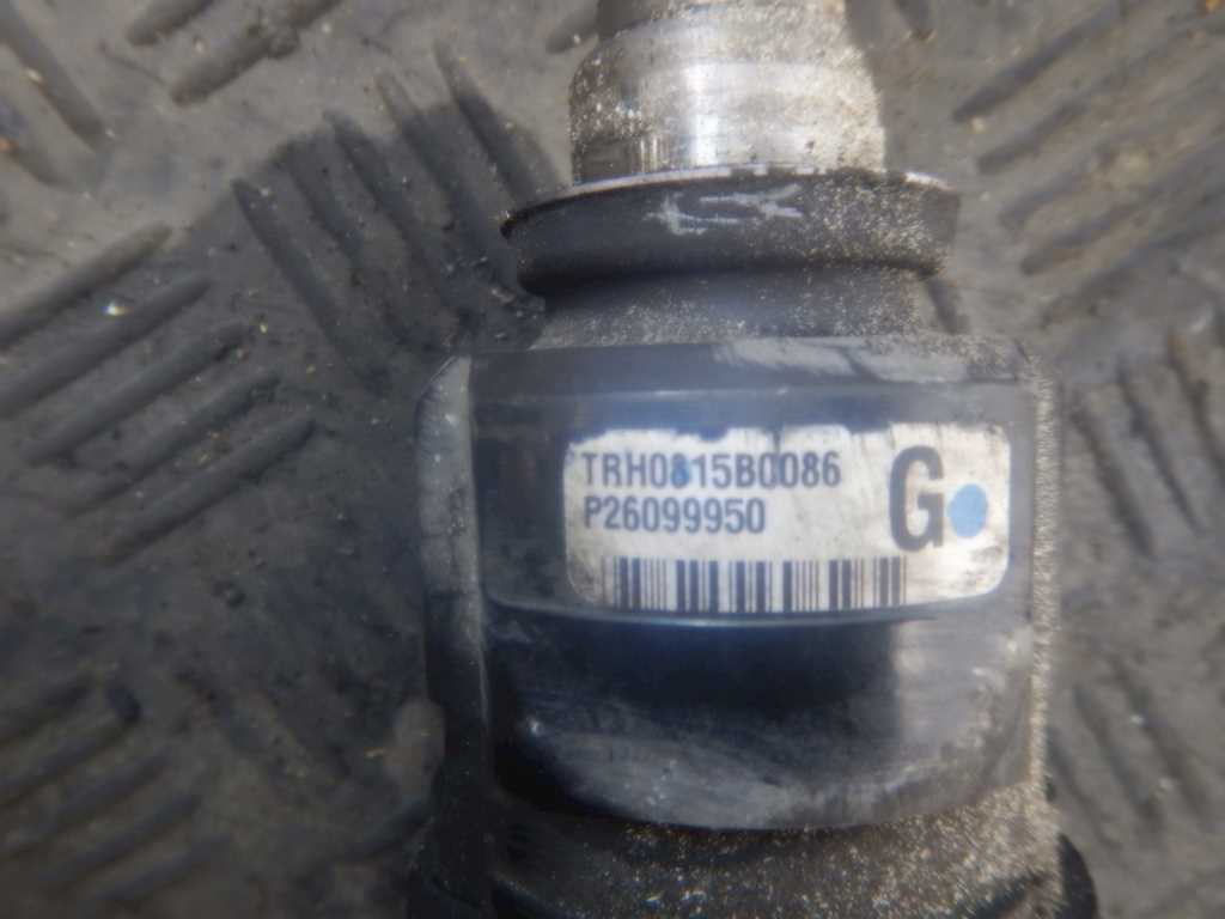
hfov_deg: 71.6
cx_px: 612
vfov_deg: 56.8
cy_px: 460
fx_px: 849
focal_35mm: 24
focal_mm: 4.3
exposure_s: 1/30
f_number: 2.8
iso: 400
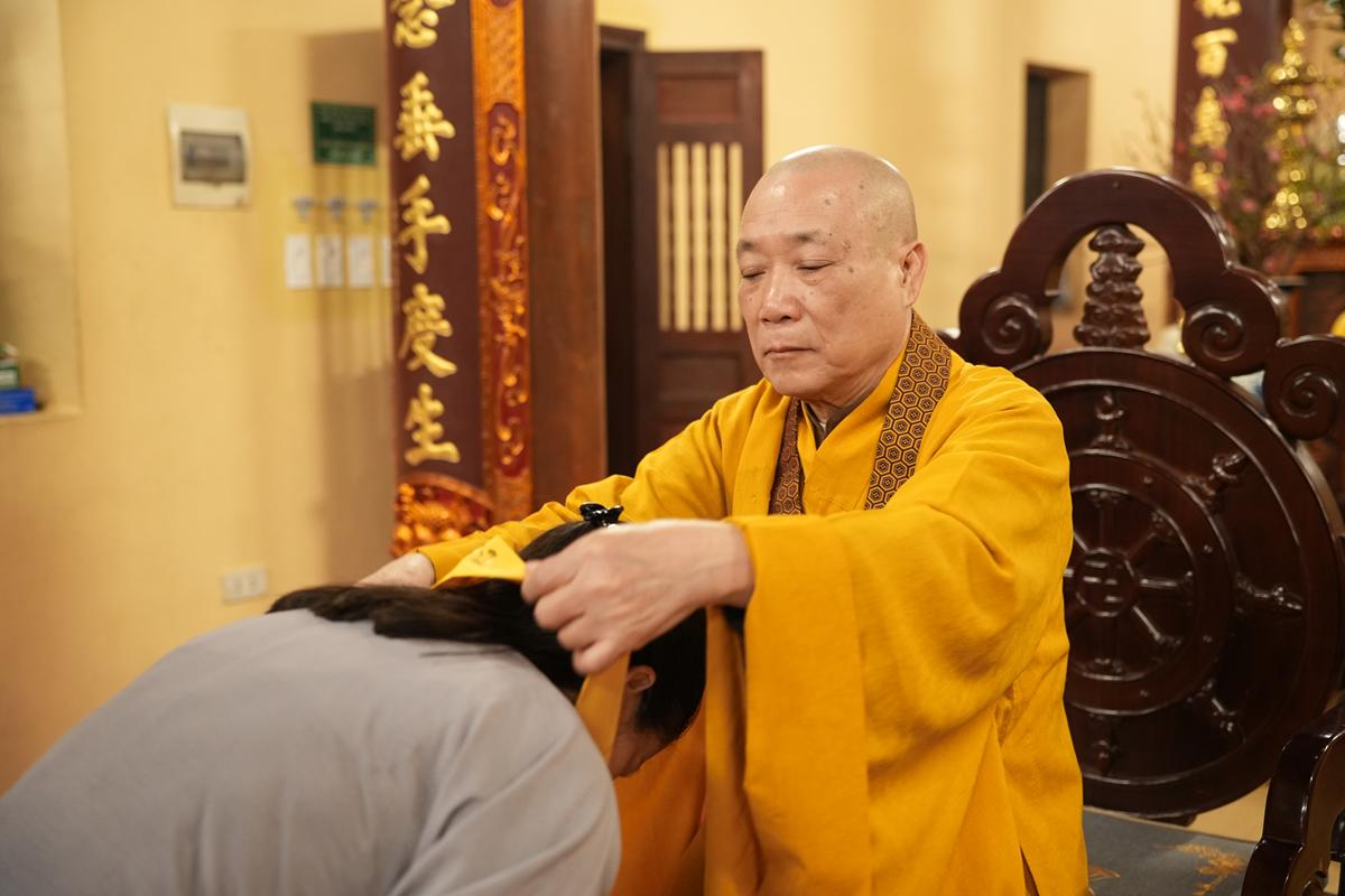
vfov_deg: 30.6
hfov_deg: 44.7
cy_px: 448
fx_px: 1636
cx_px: 672
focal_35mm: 44
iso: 2500
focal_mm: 43.8
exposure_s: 1/100
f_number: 3.2
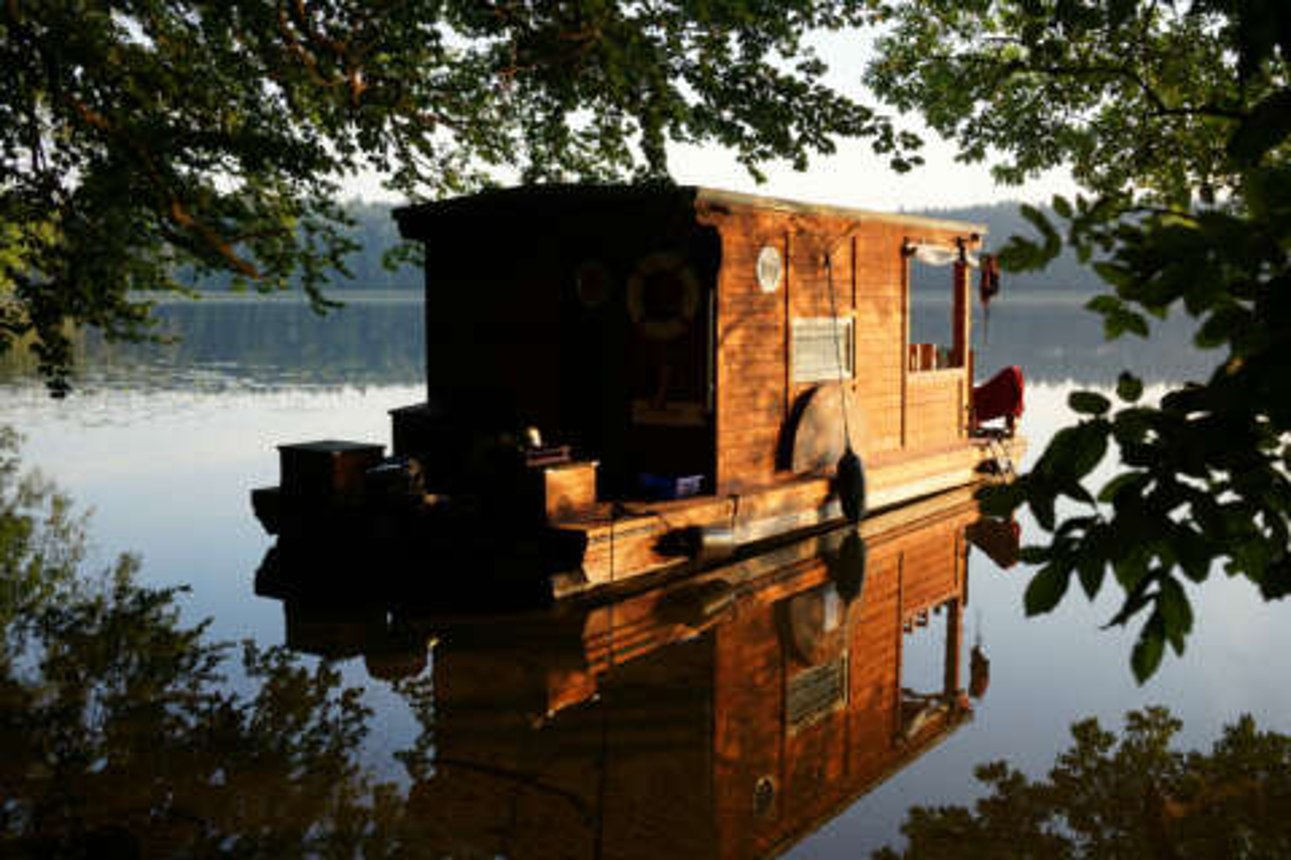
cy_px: 430
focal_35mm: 35
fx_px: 1255
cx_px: 646
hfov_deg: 54.4
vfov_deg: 37.9
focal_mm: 35
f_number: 5.6
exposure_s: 1/80
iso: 100
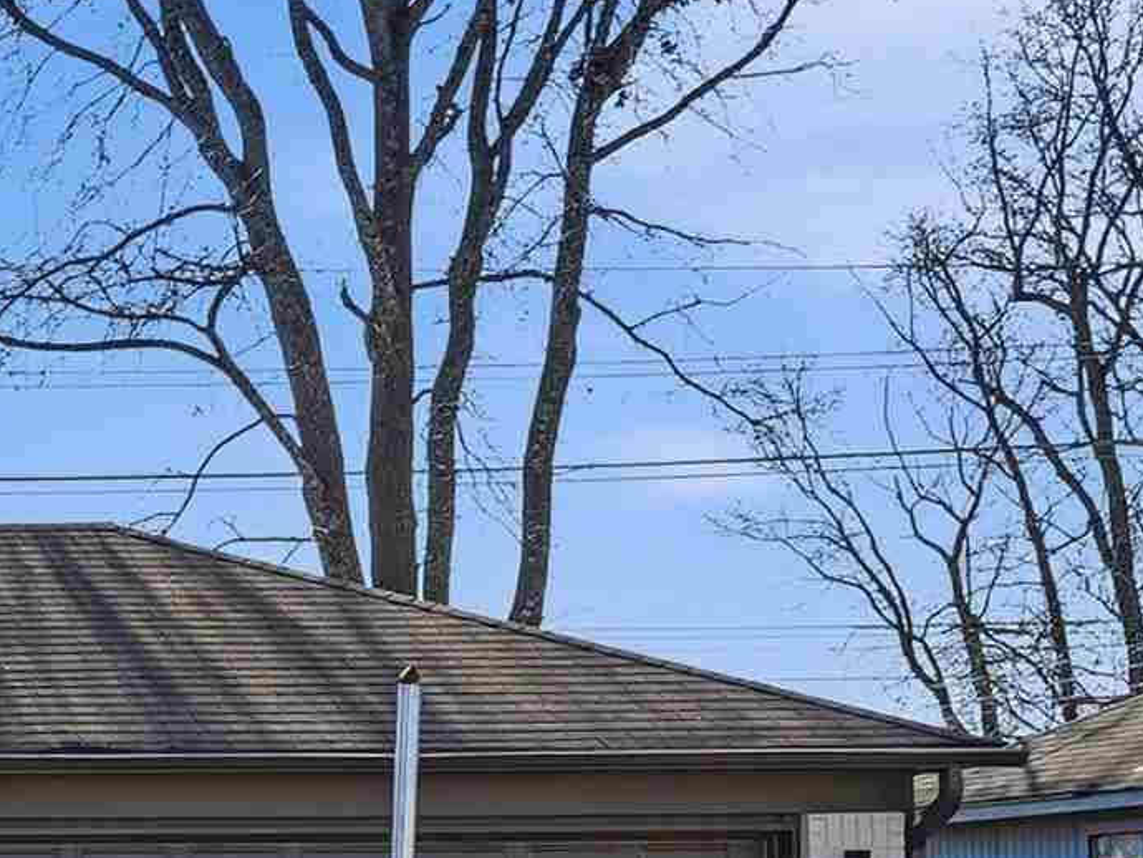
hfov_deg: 17.0
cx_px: -1002
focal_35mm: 92
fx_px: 3039
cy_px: 1003
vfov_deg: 15.5
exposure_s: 1/1000
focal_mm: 22
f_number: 9
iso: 250
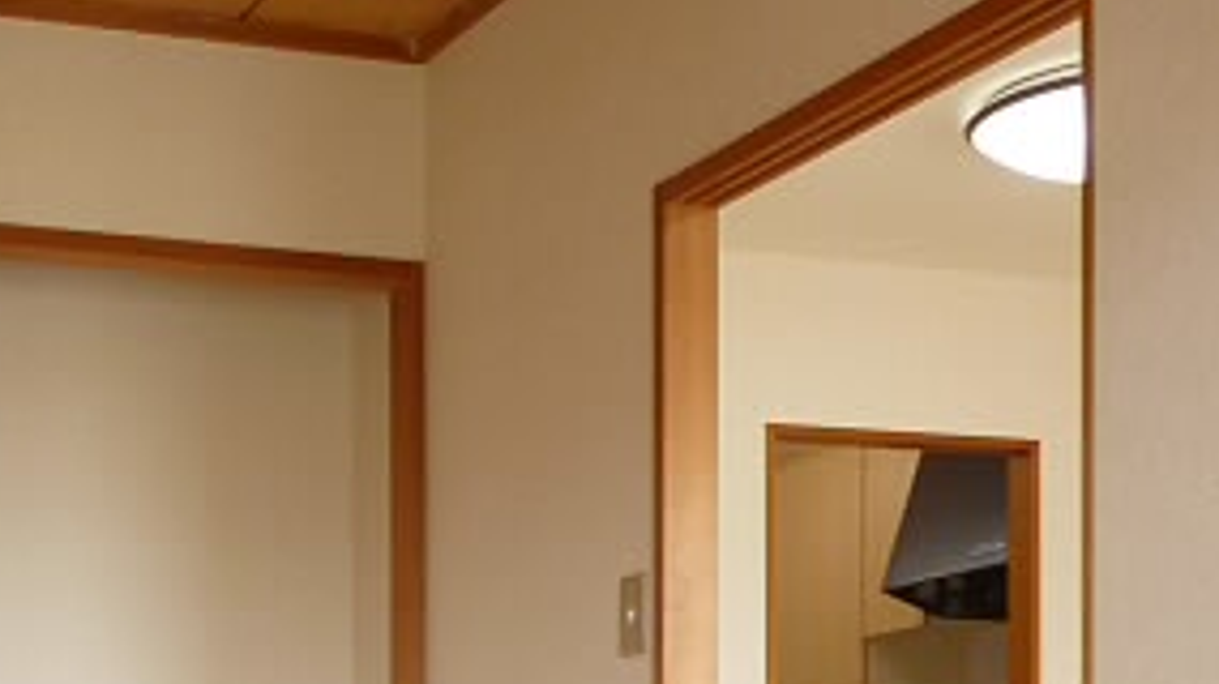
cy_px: 981
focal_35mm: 75
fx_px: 2423
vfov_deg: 15.1
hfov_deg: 27.0
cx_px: 60
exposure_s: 1/60
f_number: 3.1
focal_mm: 5
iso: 250
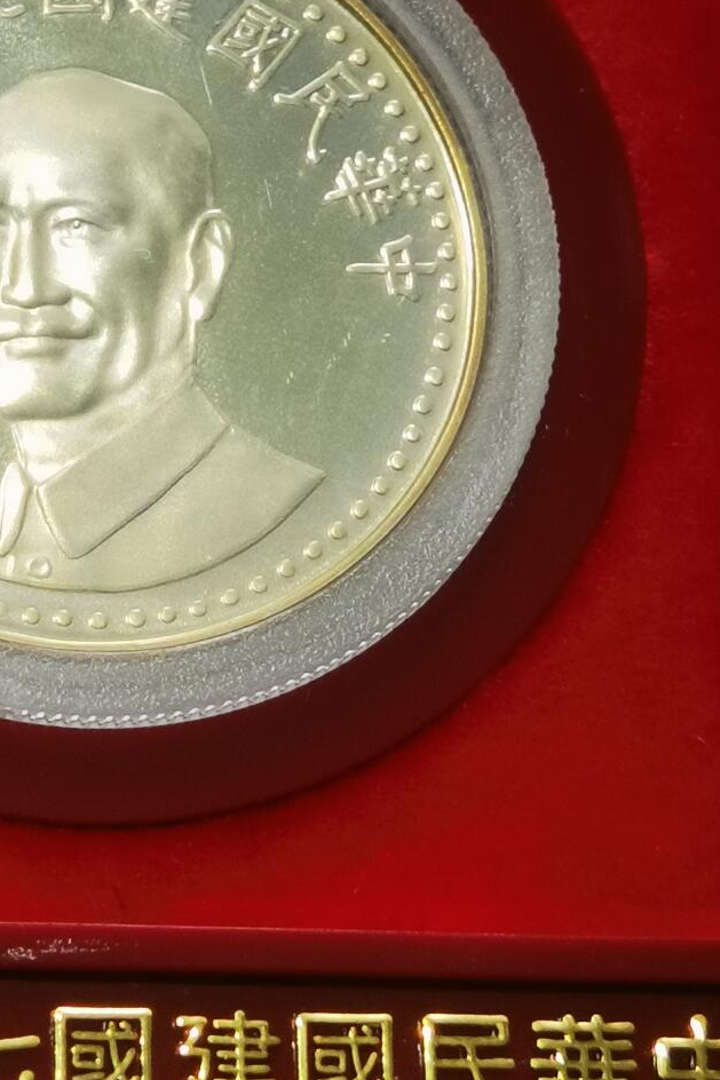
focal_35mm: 125
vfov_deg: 16.3
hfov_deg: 10.9
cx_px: 151
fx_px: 3751
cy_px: 346
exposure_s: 1/100
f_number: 1.9
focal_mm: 6.67
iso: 80
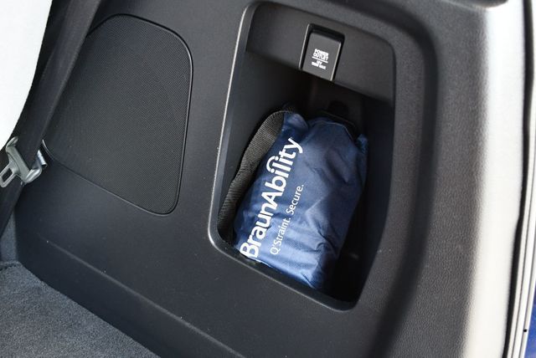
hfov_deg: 53.1
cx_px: 268
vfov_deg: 36.9
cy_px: 179
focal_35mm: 36
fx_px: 536
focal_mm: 18
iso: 1400
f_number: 3.5
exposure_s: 1/125
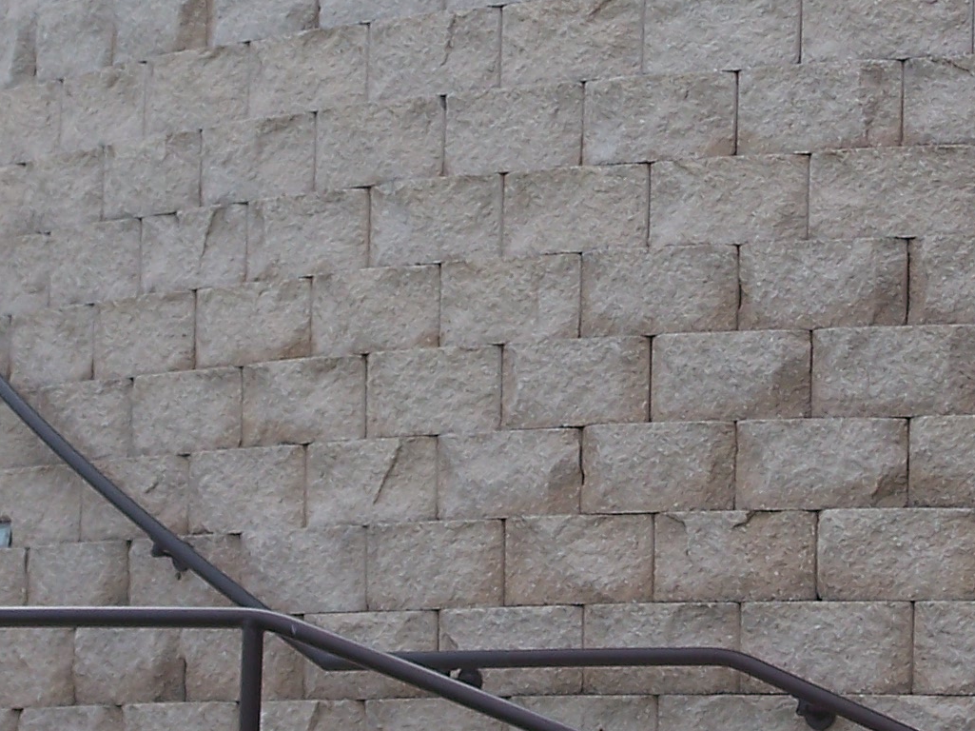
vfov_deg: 6.7
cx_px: 456
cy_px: 274
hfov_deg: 8.9
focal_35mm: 223
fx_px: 6279
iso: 64
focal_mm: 14.7
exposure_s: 1/400
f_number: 3.2
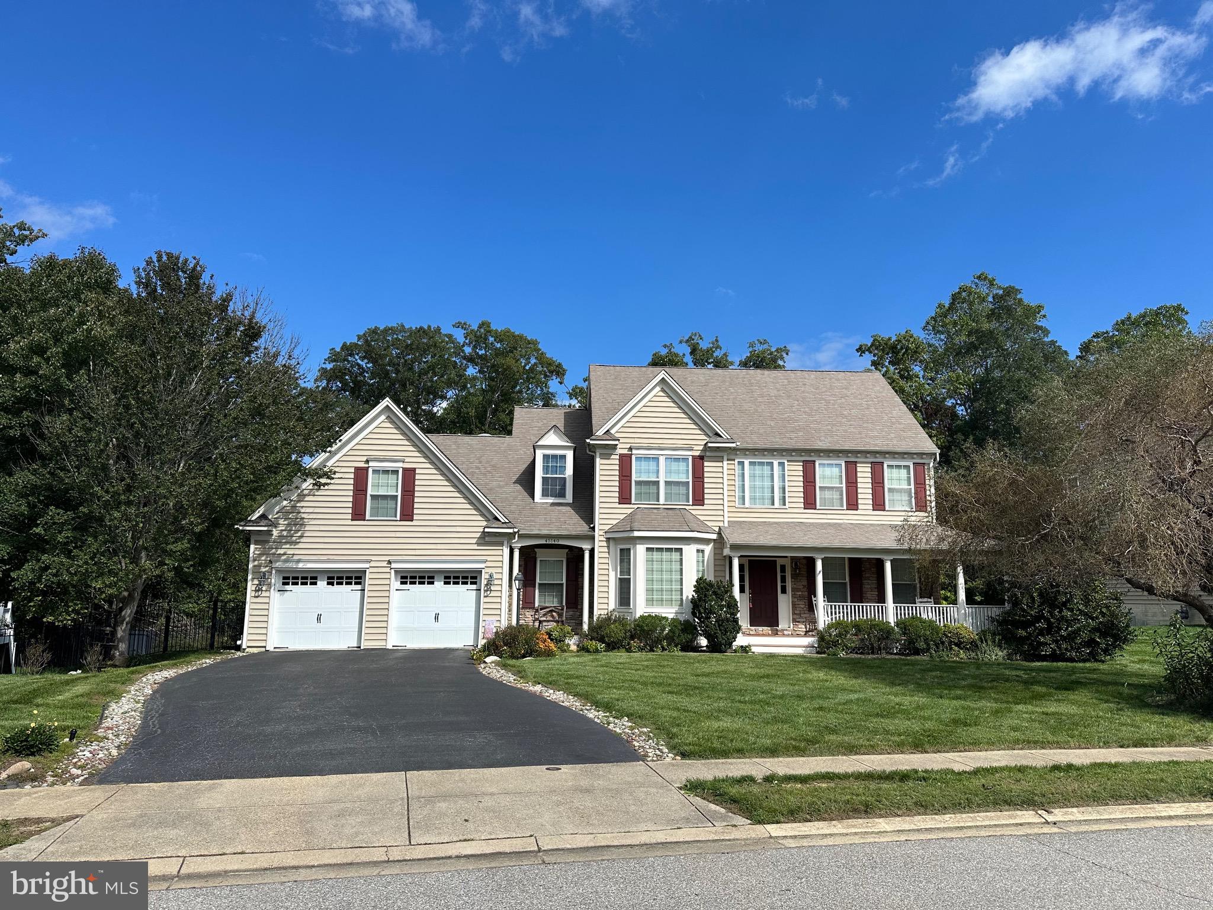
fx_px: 841
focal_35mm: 24
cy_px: 455
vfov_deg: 56.8
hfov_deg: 71.6
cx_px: 606
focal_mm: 6.86
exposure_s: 1/6623
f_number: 1.78
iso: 80
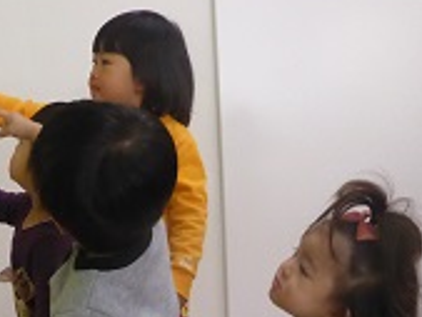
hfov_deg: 31.2
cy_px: 222
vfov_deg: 24.7
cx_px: 42
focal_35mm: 59
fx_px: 720
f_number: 3.3
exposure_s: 1/250
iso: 1000
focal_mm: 4.3
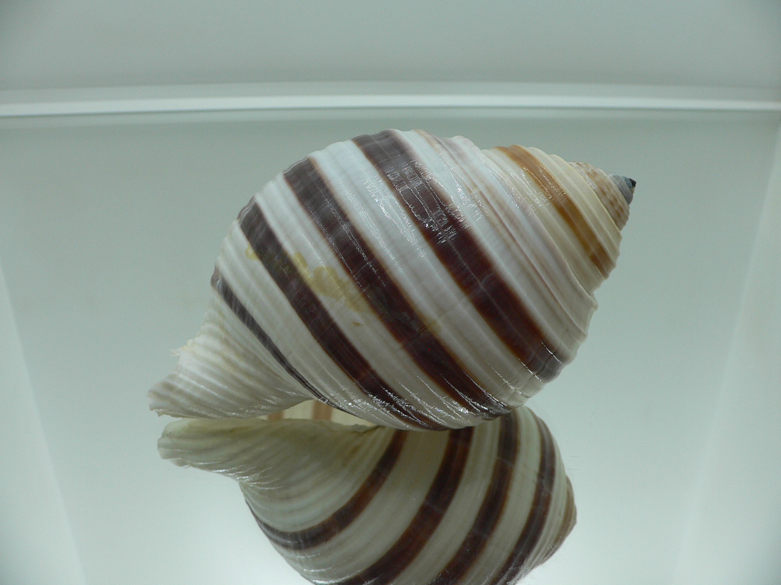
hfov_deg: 51.4
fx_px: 812
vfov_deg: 39.7
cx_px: 384
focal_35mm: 36
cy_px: 291
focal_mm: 4.6
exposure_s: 1/80
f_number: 2.8
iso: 80
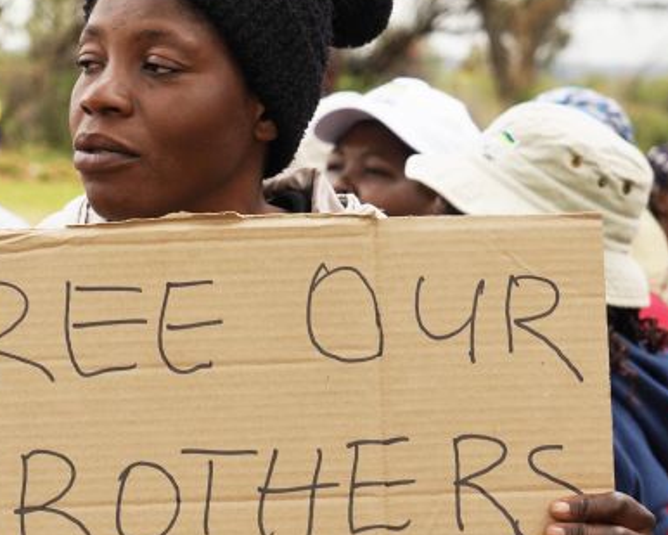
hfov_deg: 11.3
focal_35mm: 171
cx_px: 168
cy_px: 297
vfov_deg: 9.0
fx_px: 3382
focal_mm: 59
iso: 400
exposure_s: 1/800
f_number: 5.6
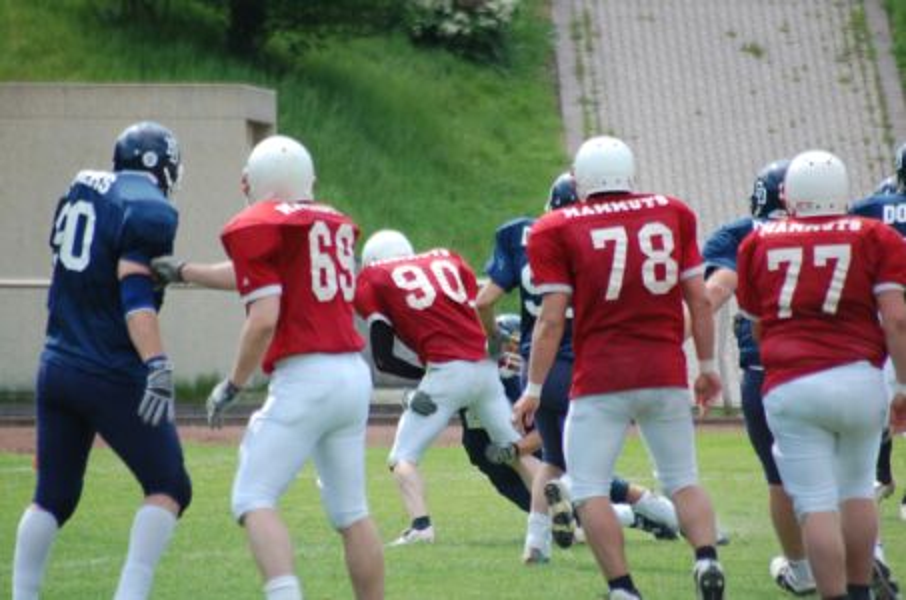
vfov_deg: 3.0
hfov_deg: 4.6
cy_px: 300
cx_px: 453
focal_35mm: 450
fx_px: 11301
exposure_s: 1/640
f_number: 5.6
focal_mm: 300
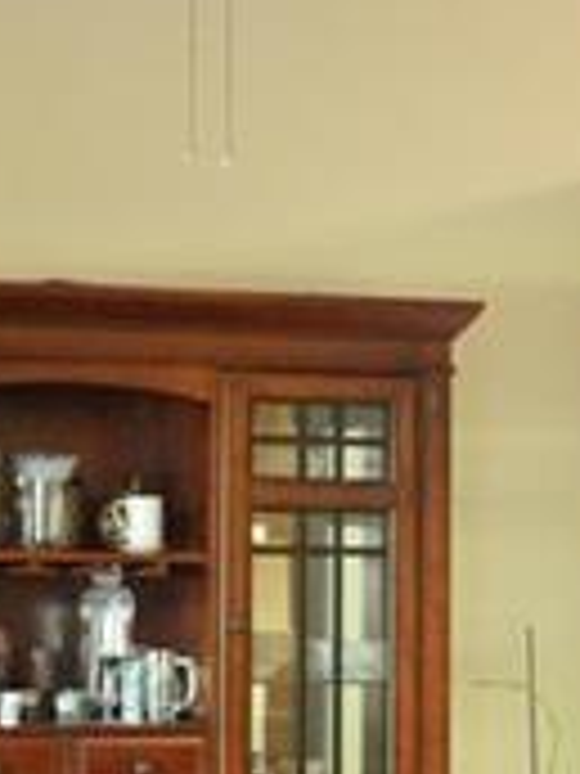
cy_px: 490
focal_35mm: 122
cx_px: 427
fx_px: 2729
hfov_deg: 12.1
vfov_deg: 16.1
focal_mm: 19
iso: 3200
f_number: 3.5
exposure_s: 1/40
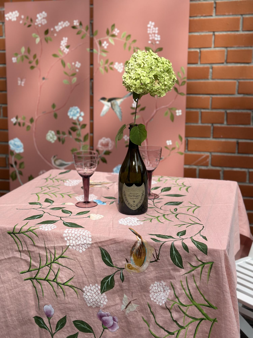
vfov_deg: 39.7
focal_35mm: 48
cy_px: 169
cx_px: 126
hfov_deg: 30.3
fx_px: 468
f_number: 1.78
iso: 100
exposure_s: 1/4367
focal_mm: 6.86
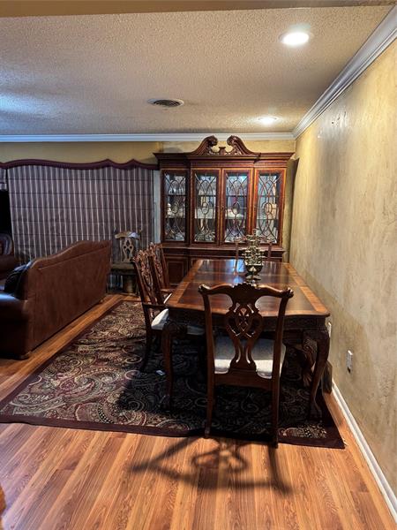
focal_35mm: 24
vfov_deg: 71.6
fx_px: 367
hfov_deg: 56.8
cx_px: 198
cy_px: 265
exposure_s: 1/40
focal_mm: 6.76
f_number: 1.78
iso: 640
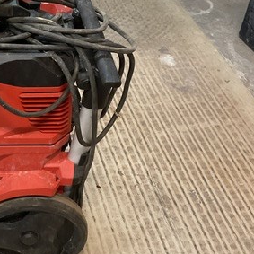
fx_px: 481
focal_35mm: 58
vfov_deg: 29.5
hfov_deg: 27.5
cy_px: 136
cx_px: -12
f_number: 1.8
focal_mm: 3
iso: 250
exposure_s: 1/50
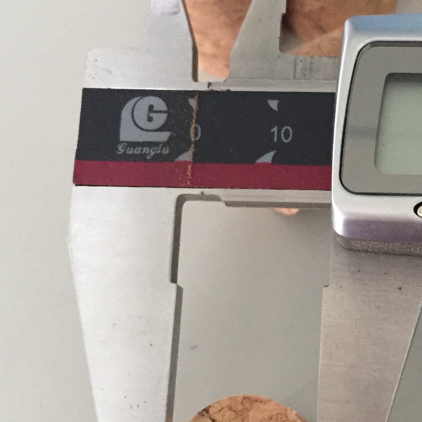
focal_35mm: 68
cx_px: 376
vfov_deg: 25.3
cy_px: 231
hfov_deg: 24.7
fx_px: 938
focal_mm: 4.15
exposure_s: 1/15
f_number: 2.2
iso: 250
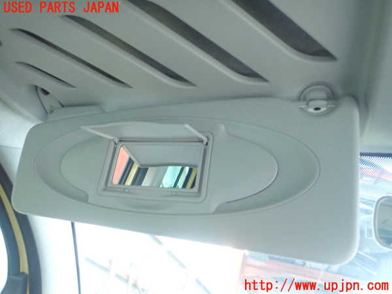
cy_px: 147
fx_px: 283
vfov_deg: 54.9
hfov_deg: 69.4
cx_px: 196
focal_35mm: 25
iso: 800
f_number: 2
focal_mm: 4.5
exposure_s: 1/25
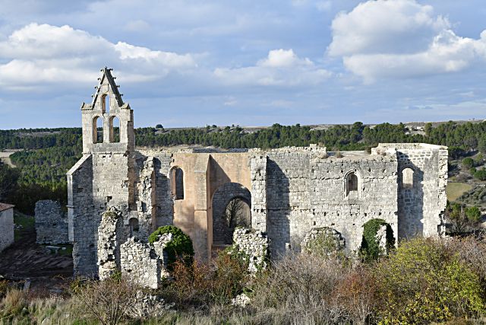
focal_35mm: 70
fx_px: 945
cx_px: 243
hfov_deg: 28.8
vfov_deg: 19.5
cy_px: 162
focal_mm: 70
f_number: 13
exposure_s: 1/800
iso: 1000
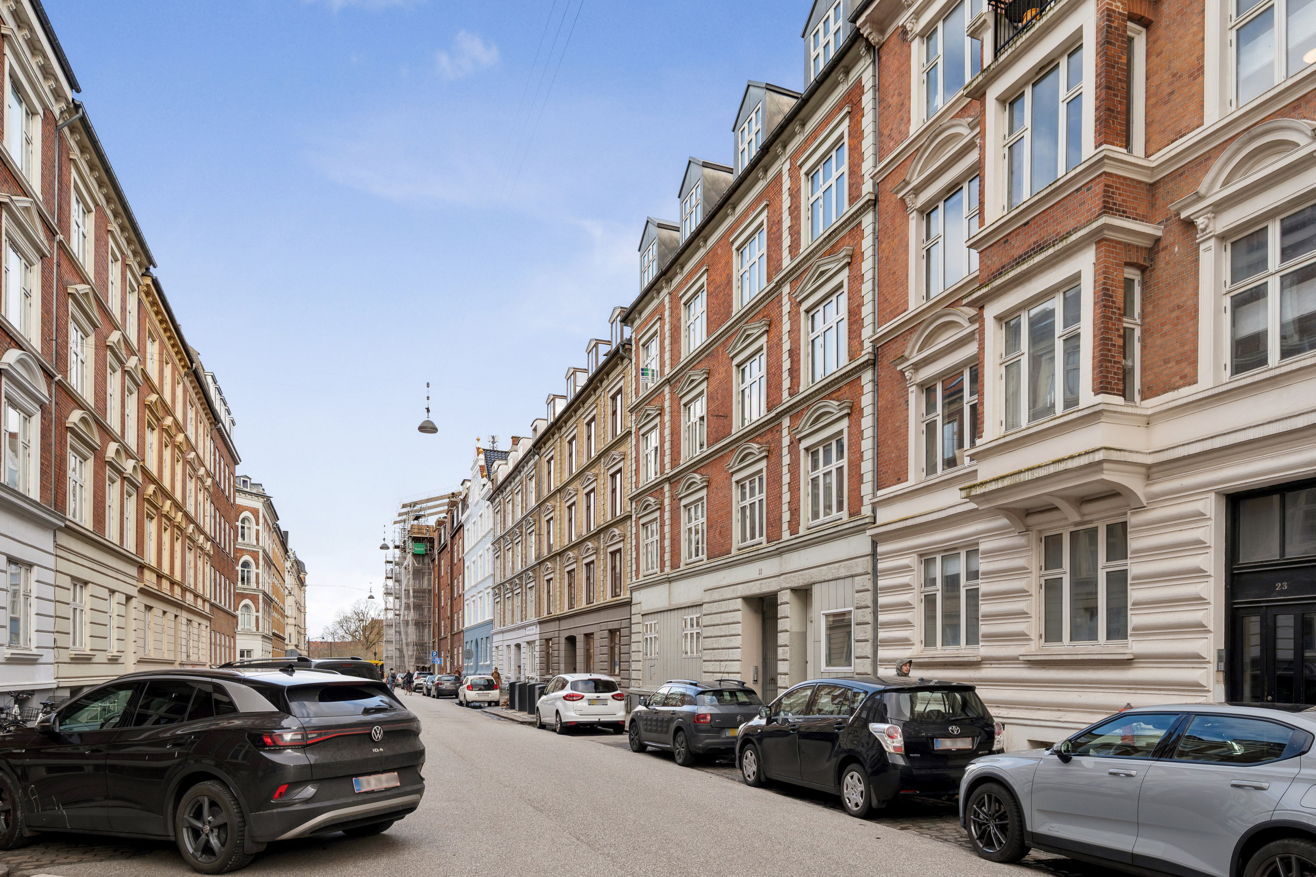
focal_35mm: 22
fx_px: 786
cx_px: 658
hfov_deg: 79.9
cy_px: 438
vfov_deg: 58.3
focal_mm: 21.5
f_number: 6.3
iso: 80
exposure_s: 1/125
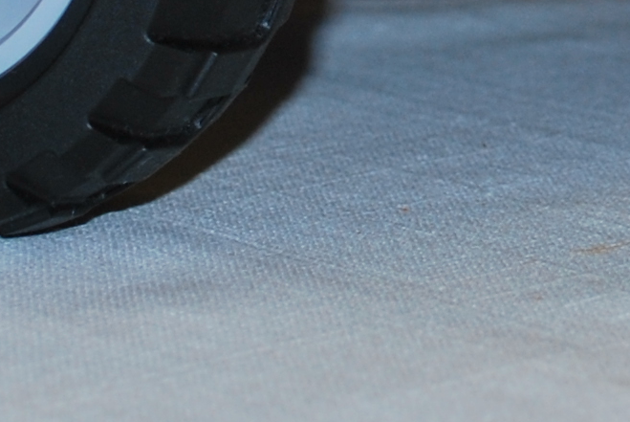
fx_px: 4012
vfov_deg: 5.9
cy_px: -455
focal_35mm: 229
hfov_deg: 8.9
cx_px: 750
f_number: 4.5
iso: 200
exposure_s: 1/60
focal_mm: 26
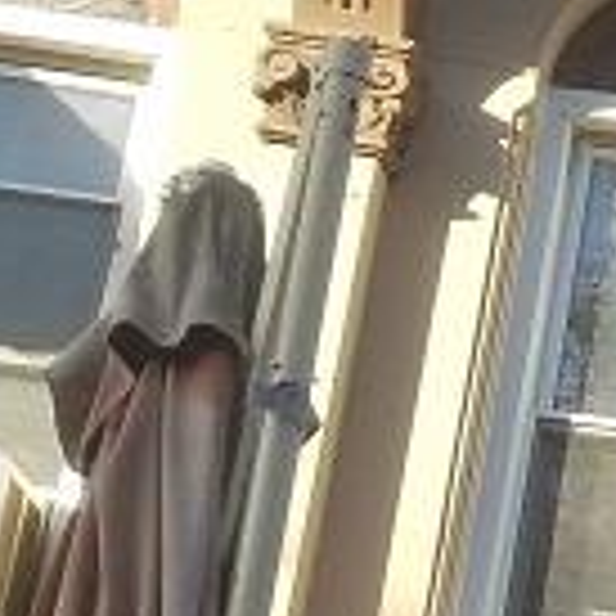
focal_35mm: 149
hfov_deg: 9.0
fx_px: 3000
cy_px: 920
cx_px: 1981
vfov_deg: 11.3
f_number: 1.7
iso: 50
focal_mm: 4.2
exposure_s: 1/490
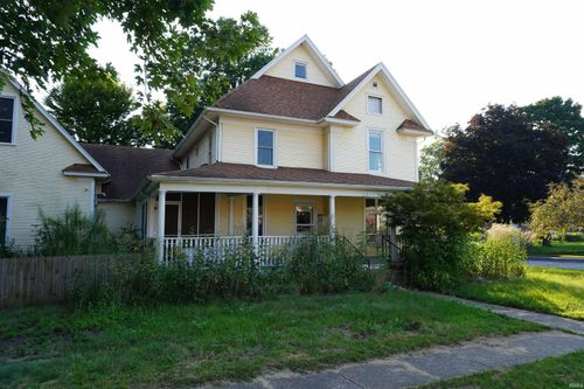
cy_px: 194
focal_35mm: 24
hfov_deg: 73.8
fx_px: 389
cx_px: 292
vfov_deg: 53.1
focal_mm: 16
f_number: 5
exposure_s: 1/125
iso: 100
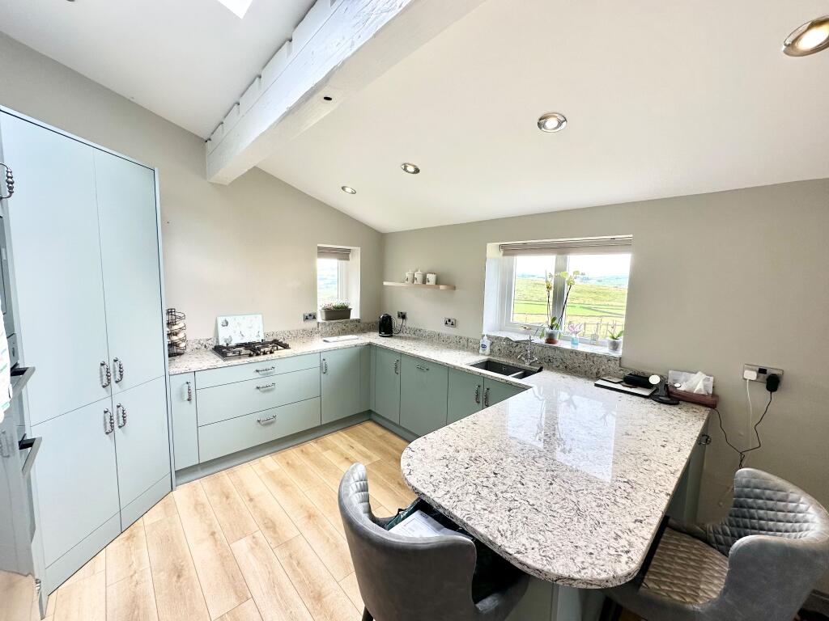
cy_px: 310
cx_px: 414
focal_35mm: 14
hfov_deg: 102.1
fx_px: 335
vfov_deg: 85.7
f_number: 2.2
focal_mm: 2.22
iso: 64
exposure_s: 1/99
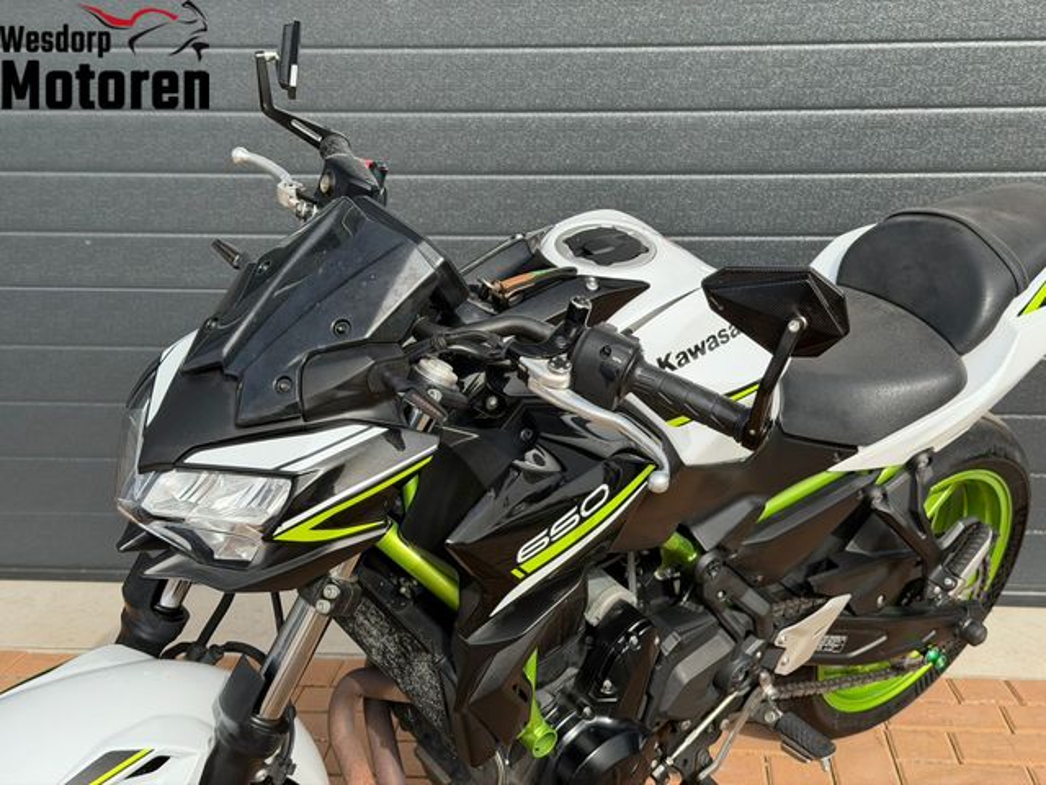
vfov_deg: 30.3
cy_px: 392
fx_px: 1450
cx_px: 523
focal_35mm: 48
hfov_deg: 39.7
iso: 100
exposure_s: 1/2494
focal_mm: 6.76
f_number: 1.78
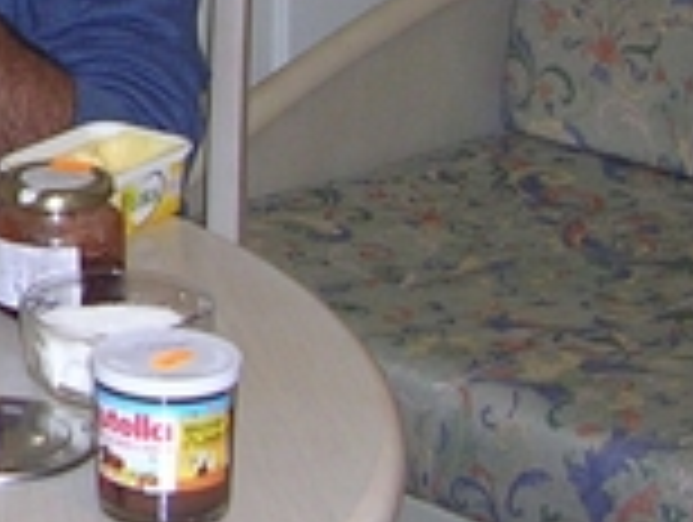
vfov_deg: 8.2
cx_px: -450
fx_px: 3589
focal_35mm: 179
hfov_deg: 10.5
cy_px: -248
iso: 87
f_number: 3
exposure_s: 1/60.1
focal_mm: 7.1
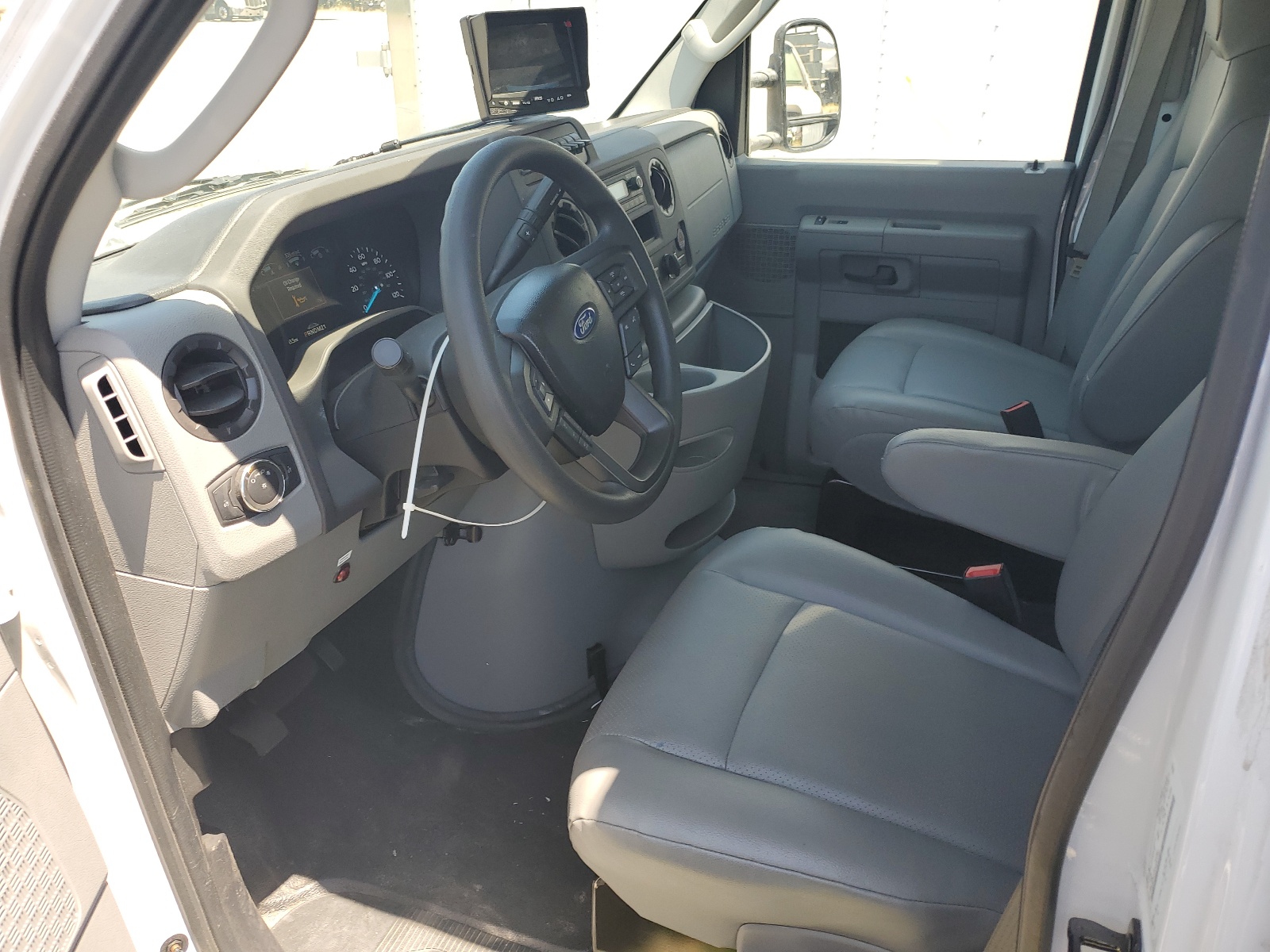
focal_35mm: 26
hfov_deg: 67.3
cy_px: 476
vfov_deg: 53.1
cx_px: 635
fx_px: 954
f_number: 1.5
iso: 50
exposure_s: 1/435
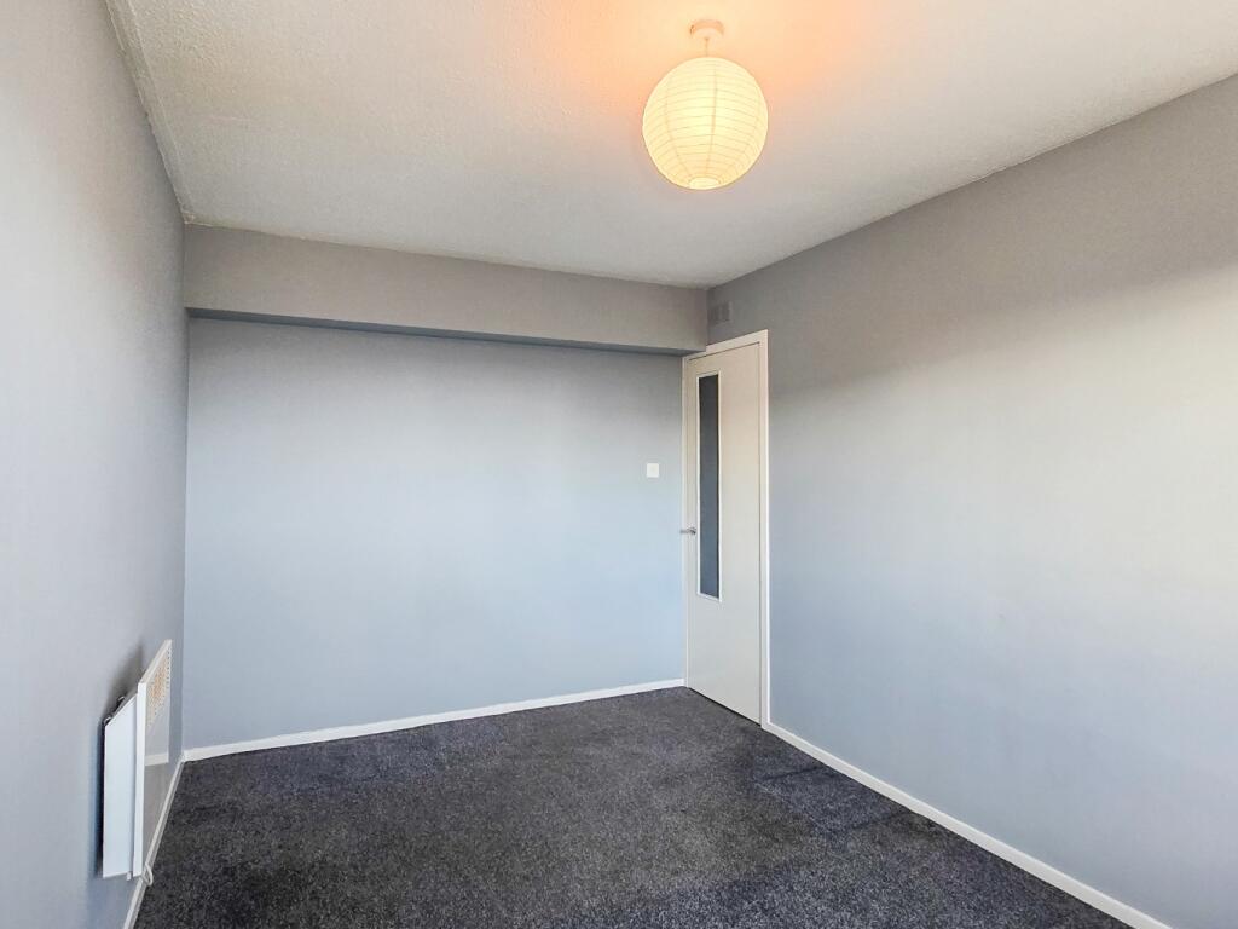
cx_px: 619
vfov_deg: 89.9
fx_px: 465
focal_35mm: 13
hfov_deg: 106.2
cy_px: 464
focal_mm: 2.2
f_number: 2.2
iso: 160
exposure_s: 1/50
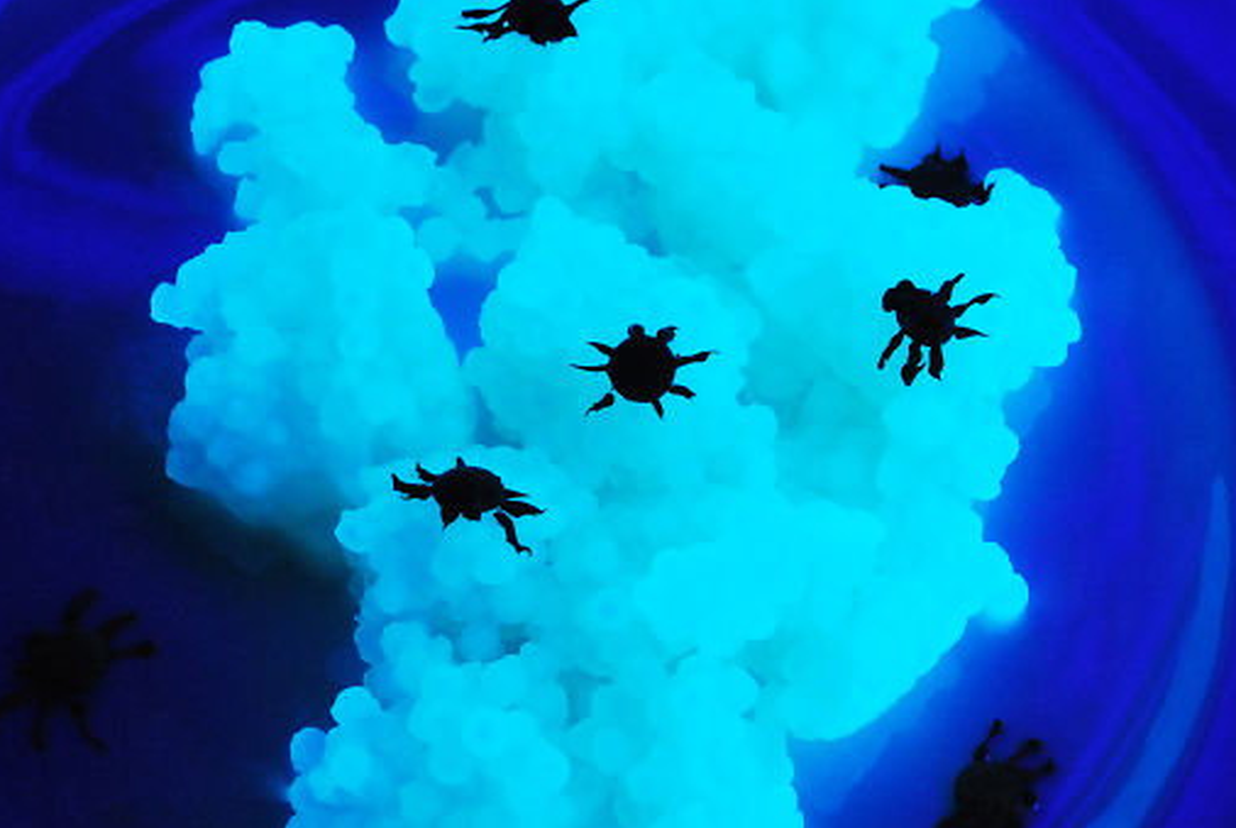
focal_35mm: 99
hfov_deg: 20.7
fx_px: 3390
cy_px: 451
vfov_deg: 13.9
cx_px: 614
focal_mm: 55
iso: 1600
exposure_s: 2.5
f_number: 16
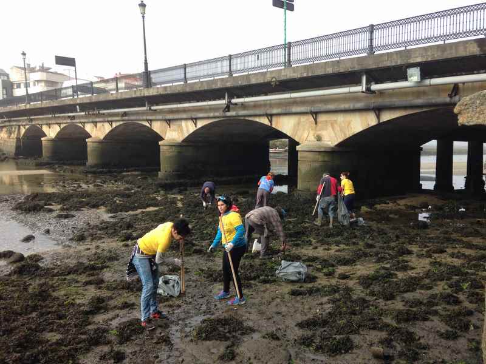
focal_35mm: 33
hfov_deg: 55.4
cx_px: 243
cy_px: 182
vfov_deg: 42.9
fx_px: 463
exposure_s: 1/376
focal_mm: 4.12
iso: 50
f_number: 2.4
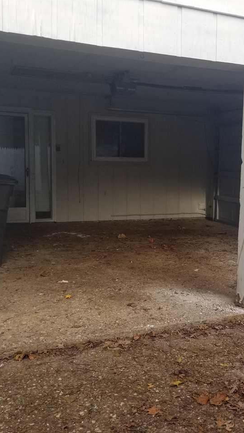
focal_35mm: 38
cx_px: 177
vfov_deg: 52.8
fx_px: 437
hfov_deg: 30.8
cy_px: 216
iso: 50
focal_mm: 4.25
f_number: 1.7
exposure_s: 1/366
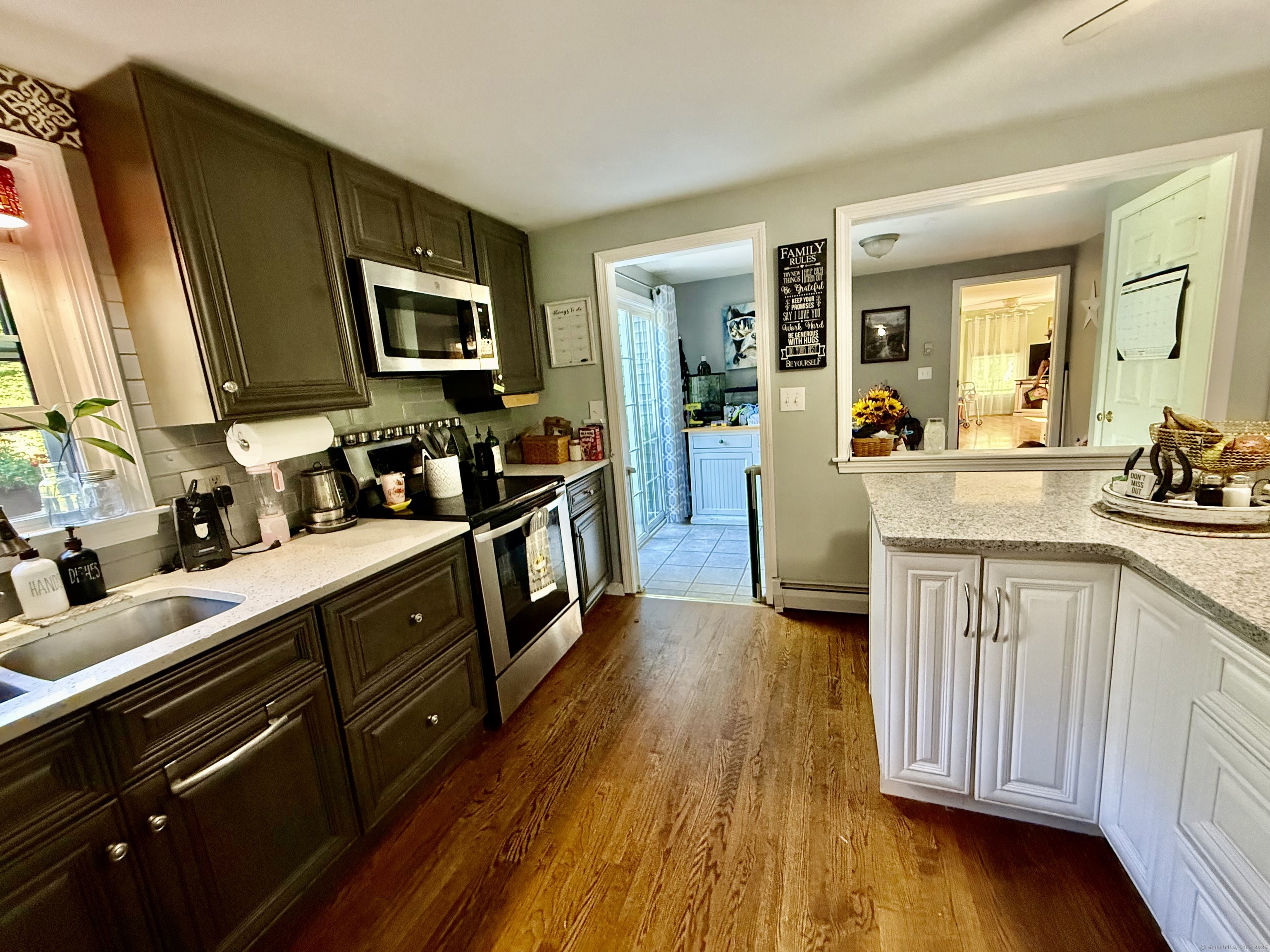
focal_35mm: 14
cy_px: 476
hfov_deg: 102.1
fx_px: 514
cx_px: 635
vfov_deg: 85.7
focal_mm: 2.22
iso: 640
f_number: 2.2
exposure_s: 1/60
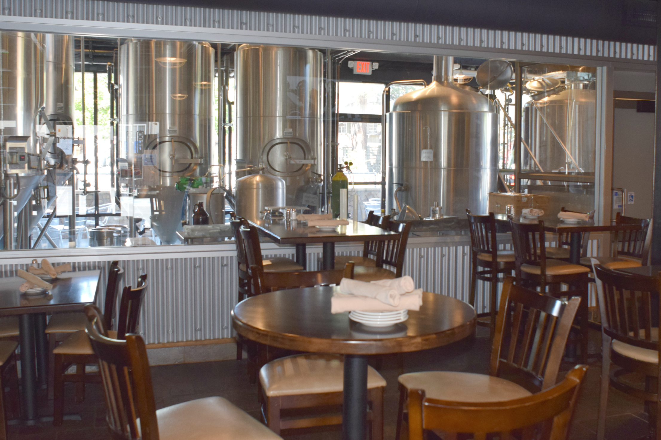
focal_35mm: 30
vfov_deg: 43.6
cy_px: 220
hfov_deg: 61.9
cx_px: 330
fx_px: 551
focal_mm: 20
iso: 800
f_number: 5
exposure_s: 1/100
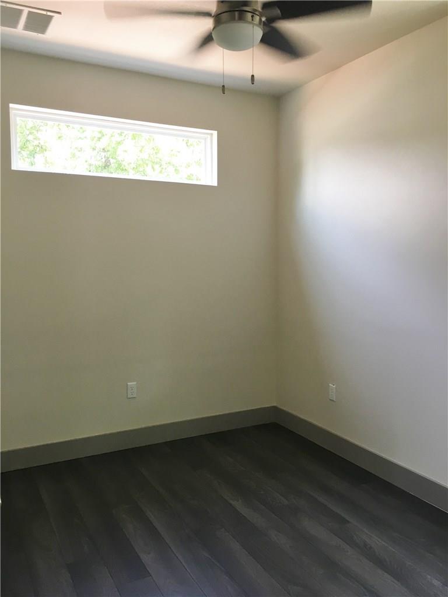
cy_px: 298
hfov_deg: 48.2
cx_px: 224
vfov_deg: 61.7
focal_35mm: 29
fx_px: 500
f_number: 2.2
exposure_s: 1/30
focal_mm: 4.15
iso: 64
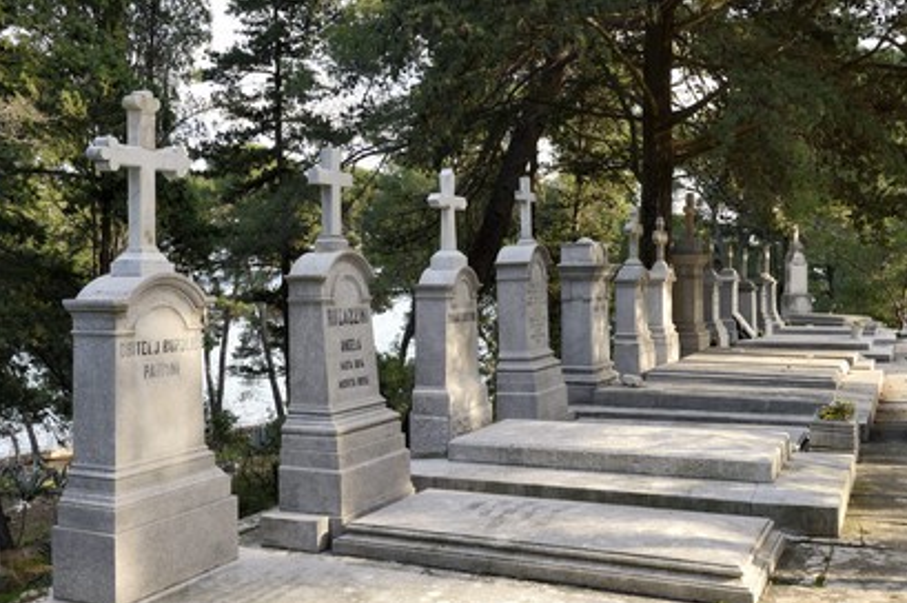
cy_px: 308
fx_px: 931
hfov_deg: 51.9
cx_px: 463
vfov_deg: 35.9
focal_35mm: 37
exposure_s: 1/100
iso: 400
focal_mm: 36
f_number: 11
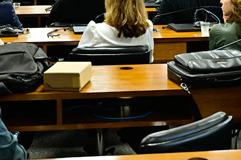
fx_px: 675
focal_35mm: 101
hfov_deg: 20.2
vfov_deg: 13.4
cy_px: 25
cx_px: 104
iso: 4000
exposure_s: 1/250
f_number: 4.5
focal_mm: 36
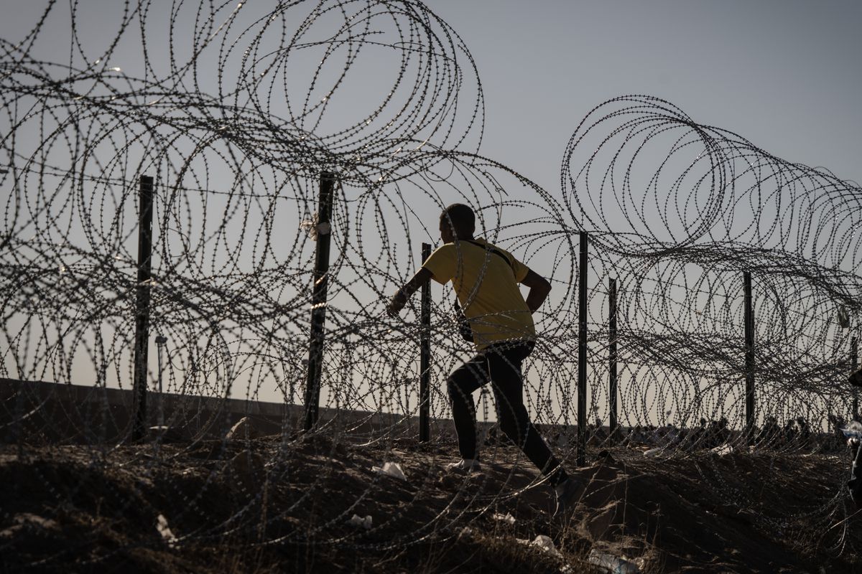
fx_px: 2298
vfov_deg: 14.3
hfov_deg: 21.2
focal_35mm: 96
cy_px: 287
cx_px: 431
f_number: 6.3
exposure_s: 1/1600
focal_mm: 96
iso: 100
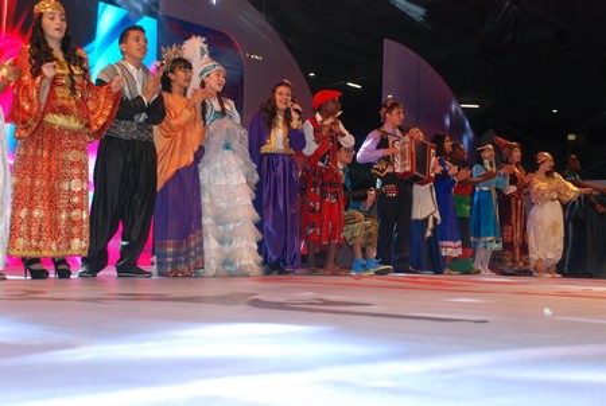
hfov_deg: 41.0
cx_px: 303
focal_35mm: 48
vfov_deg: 28.2
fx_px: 810
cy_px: 203
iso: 800
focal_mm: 32
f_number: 5
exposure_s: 1/60
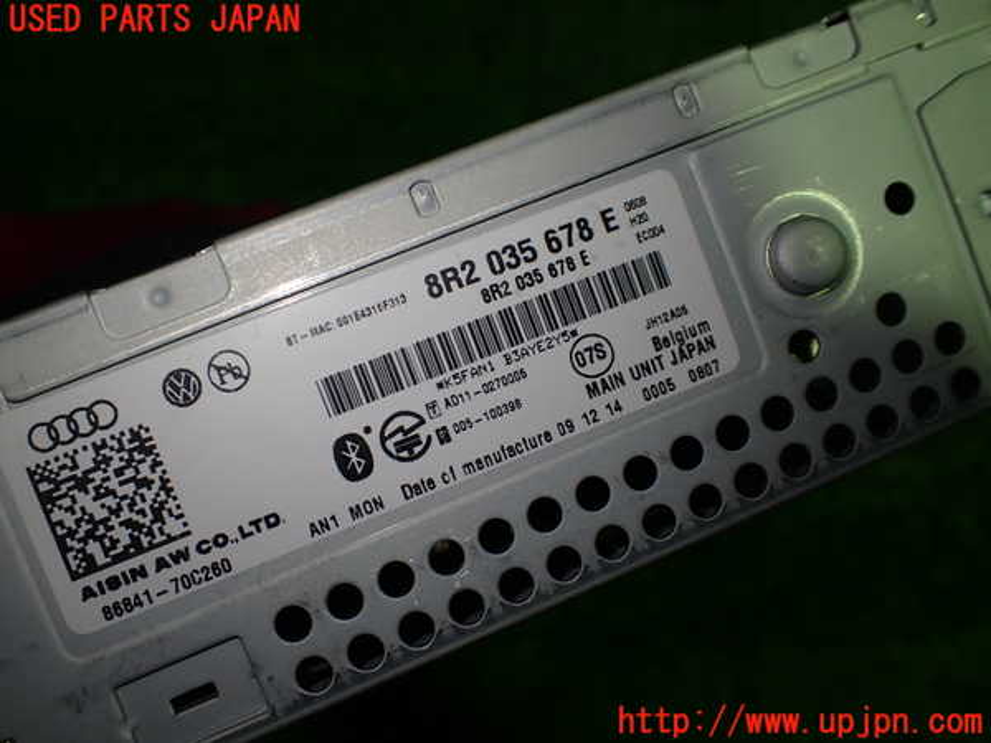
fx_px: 859
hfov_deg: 60.0
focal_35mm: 30
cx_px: 496
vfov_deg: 46.8
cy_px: 372
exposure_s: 1/125
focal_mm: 5.4
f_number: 2.3
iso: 100
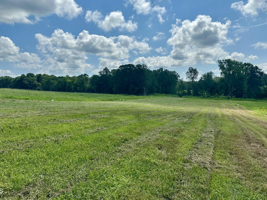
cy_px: 89
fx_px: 208
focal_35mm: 27
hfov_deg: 65.3
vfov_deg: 51.2
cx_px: 136
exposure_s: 1/10753
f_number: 1.78
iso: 80
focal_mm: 6.86
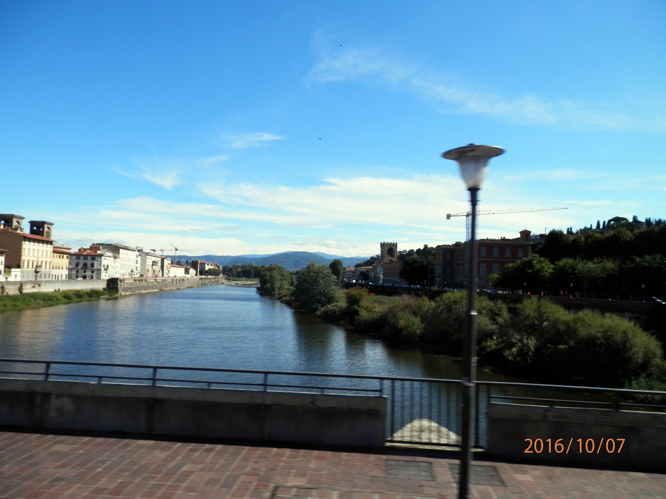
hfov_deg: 69.4
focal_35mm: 25
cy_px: 250
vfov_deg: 54.9
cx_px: 333
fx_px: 481
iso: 80
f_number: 8.7
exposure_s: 1/160
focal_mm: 4.5
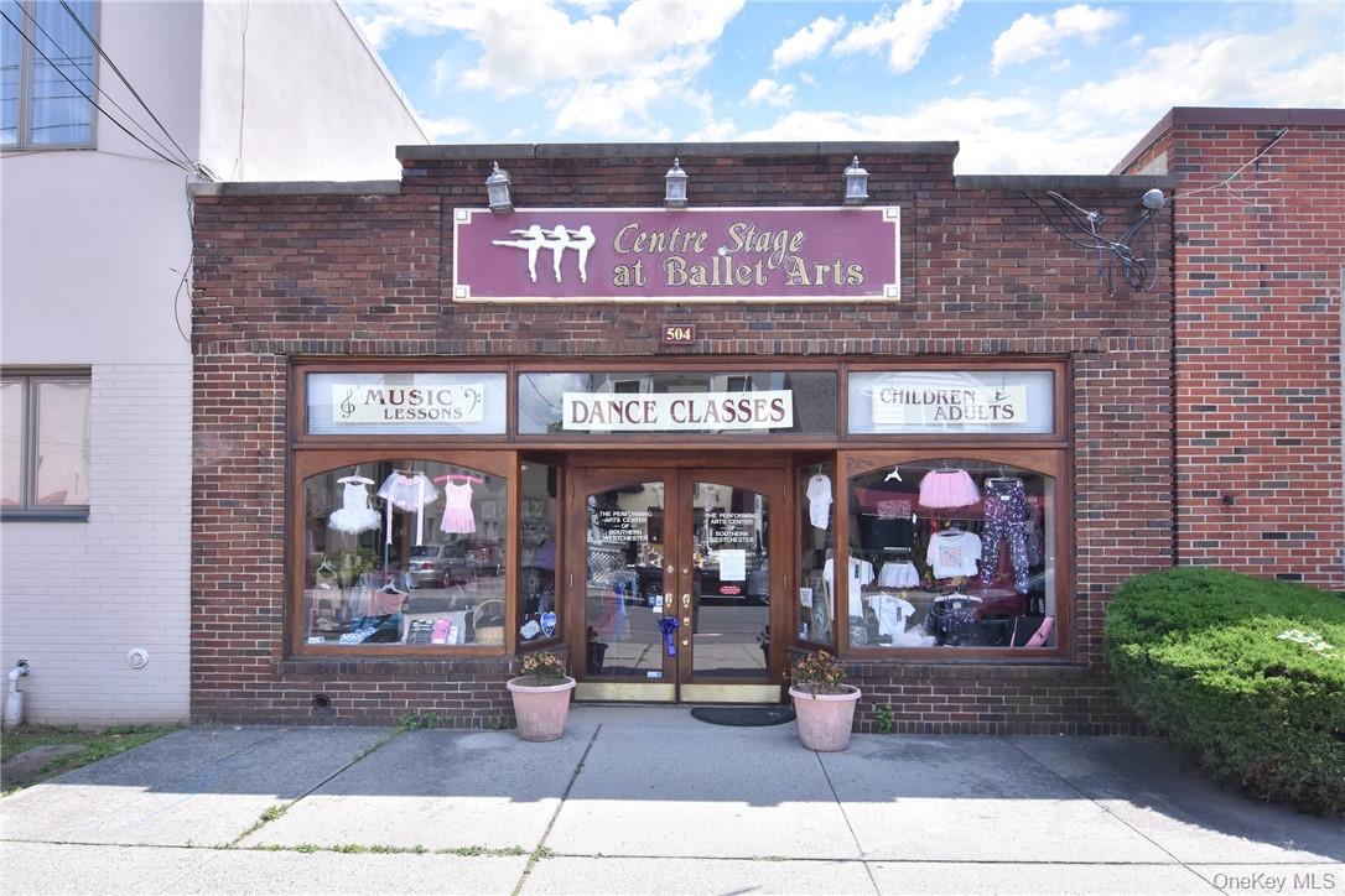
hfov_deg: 81.2
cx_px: 672
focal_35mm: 21
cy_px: 448
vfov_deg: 59.5
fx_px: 785
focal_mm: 14
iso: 640
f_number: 14
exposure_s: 1/400
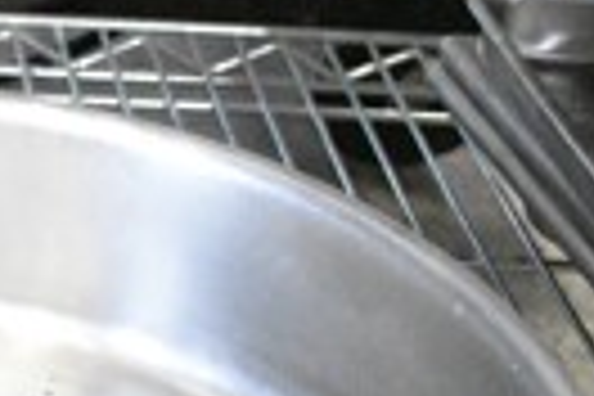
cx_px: -662
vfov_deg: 9.8
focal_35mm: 139
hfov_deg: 12.6
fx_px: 2293
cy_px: 346
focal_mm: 20
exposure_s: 1/60
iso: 6400
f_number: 4
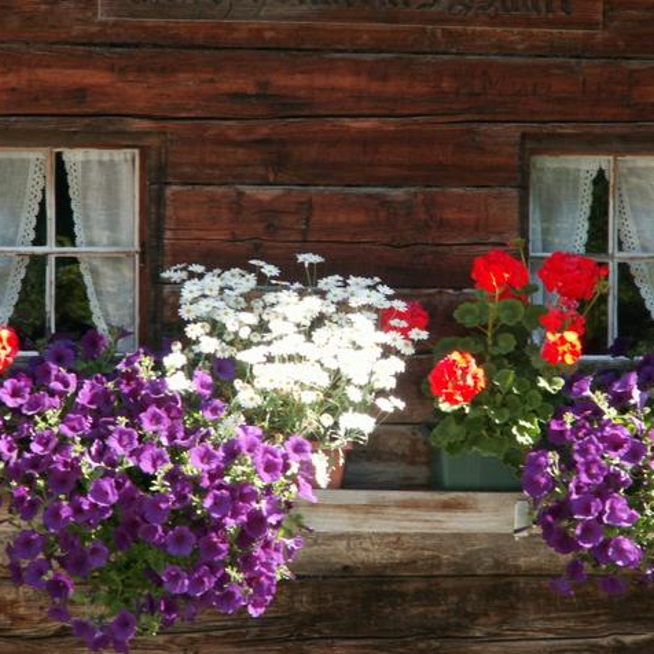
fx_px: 5130
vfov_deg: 7.3
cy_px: 328
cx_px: 356
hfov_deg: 7.3
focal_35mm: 240
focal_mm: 33.08
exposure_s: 1/60
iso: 50
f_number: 4
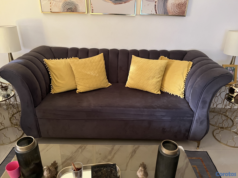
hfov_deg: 67.3
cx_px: 119
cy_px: 89
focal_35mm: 26
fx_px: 179
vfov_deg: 53.1
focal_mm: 5.1
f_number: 1.6
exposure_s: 1/40
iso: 500
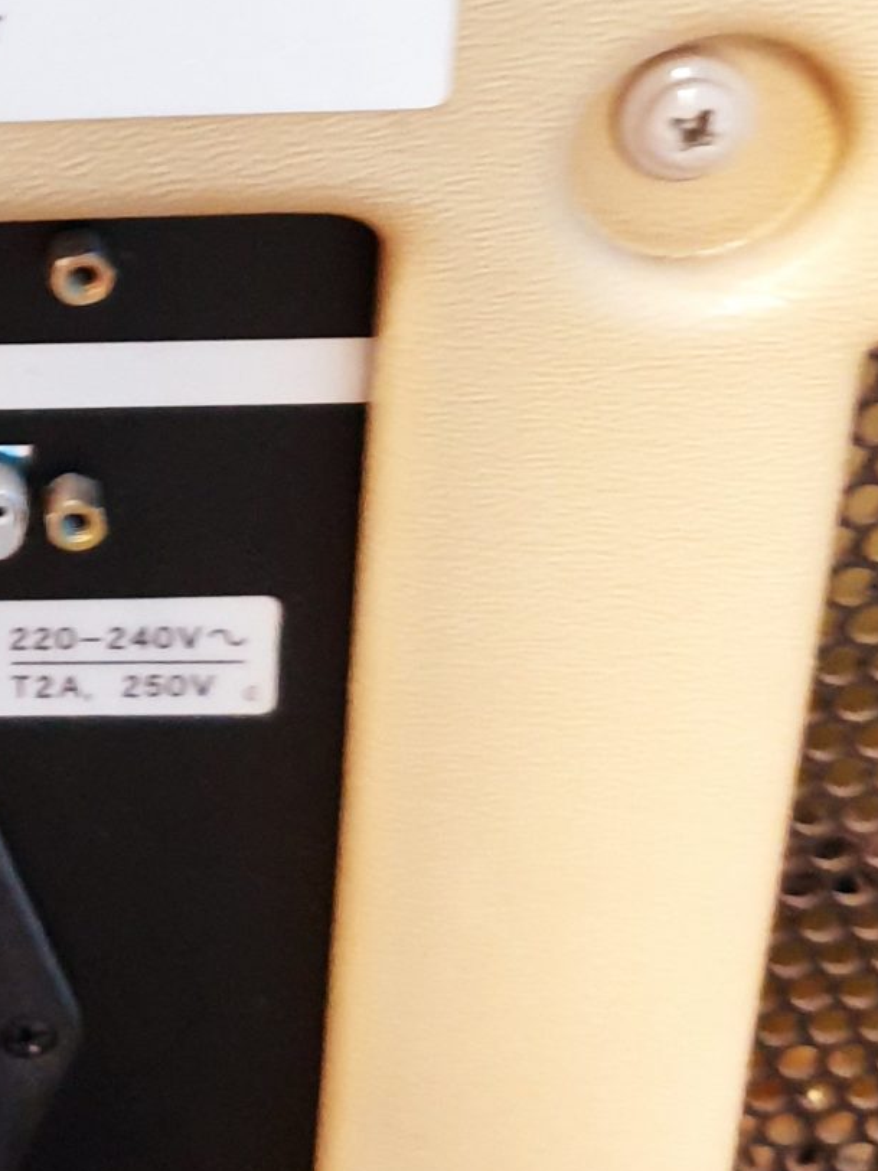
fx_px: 2773
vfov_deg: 23.4
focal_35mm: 82
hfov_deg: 16.8
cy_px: 174
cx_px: -314
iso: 250
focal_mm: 4.3
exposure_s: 1/17
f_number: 1.5
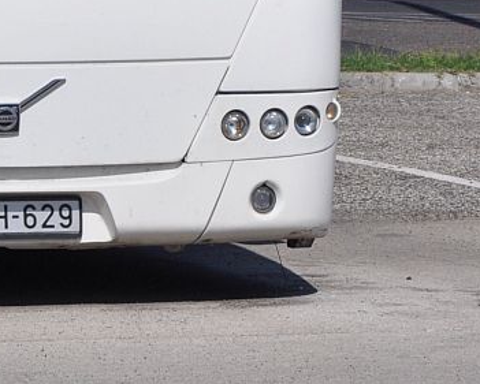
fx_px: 4192
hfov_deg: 6.5
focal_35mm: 295
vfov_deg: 5.2
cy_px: -239
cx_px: -187
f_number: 7.1
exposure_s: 1/1600
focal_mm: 52
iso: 400
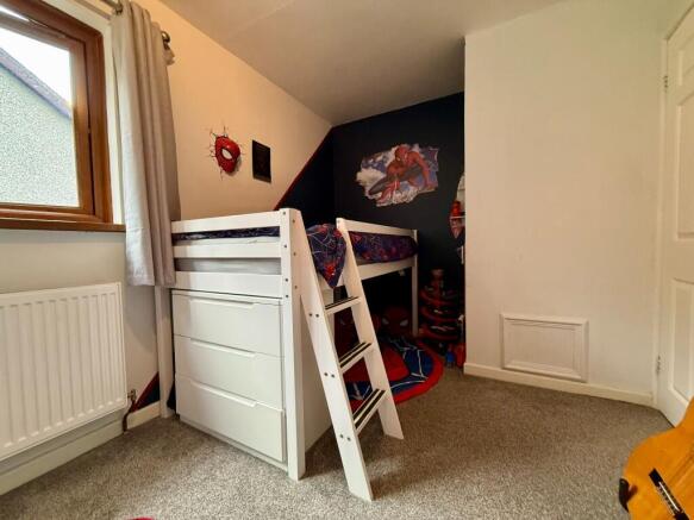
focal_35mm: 14
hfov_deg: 102.1
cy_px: 260
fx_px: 281
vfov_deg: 85.7
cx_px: 347
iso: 320
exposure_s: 1/100
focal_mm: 2.22
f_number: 2.2
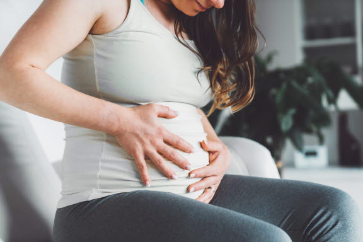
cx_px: 182
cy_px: 121
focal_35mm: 70
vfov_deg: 19.5
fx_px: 706
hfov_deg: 28.8
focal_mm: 70
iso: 320
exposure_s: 1/250
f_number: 2.8
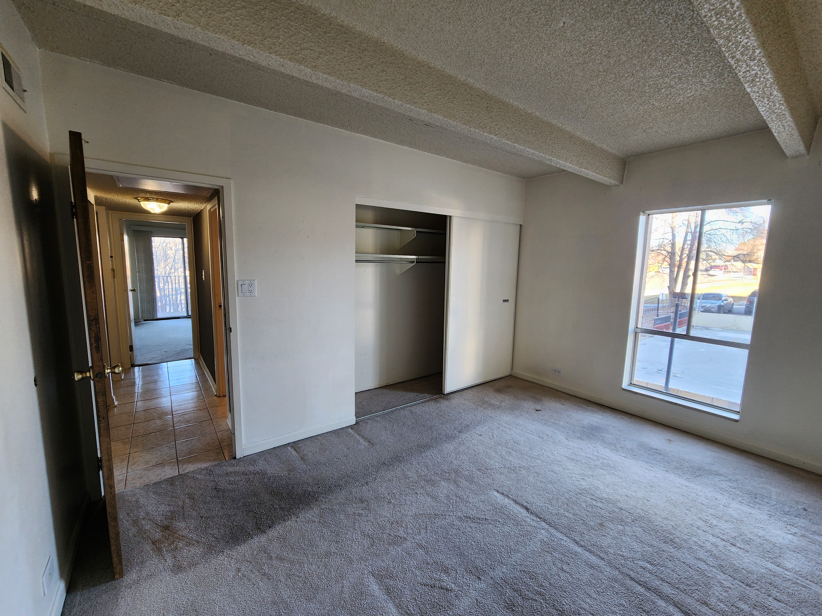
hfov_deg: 106.2
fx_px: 309
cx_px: 411
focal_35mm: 13
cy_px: 308
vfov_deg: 89.9
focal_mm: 2.2
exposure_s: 1/60
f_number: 2.2
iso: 125
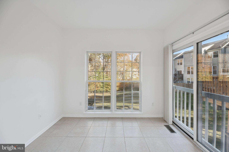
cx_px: 114
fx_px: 89
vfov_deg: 81.2
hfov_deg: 104.3
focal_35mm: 14
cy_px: 76
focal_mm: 14
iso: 100
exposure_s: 1/25
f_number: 8
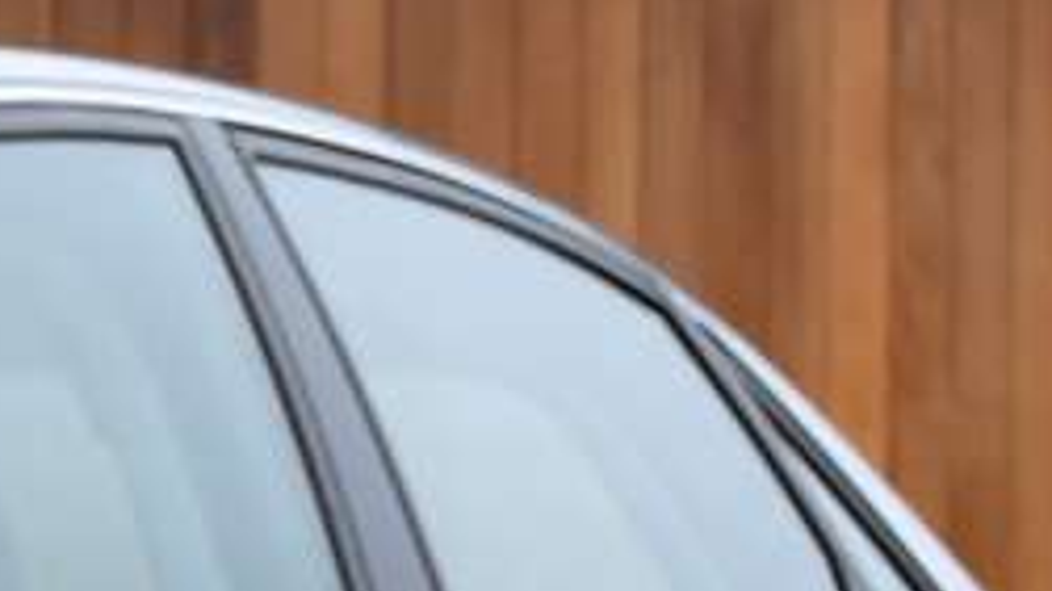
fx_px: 10485
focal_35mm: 376
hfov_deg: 5.4
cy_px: 1339
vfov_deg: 3.2
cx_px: -1978
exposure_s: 1/160
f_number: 6.3
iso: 400
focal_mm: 30
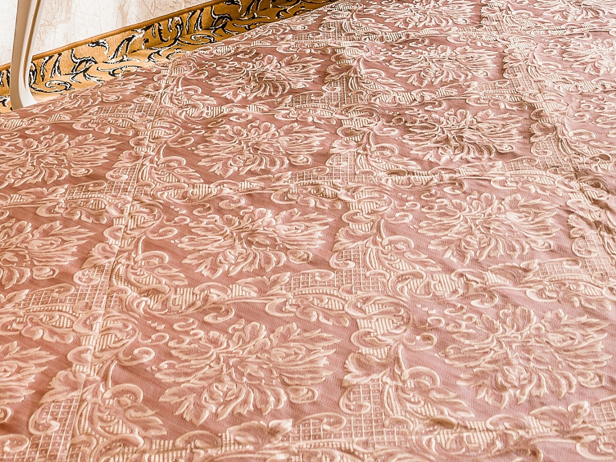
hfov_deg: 24.6
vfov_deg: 15.1
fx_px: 1406
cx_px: 383
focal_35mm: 79
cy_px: -470
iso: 100
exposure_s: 1/20
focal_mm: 16
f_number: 8
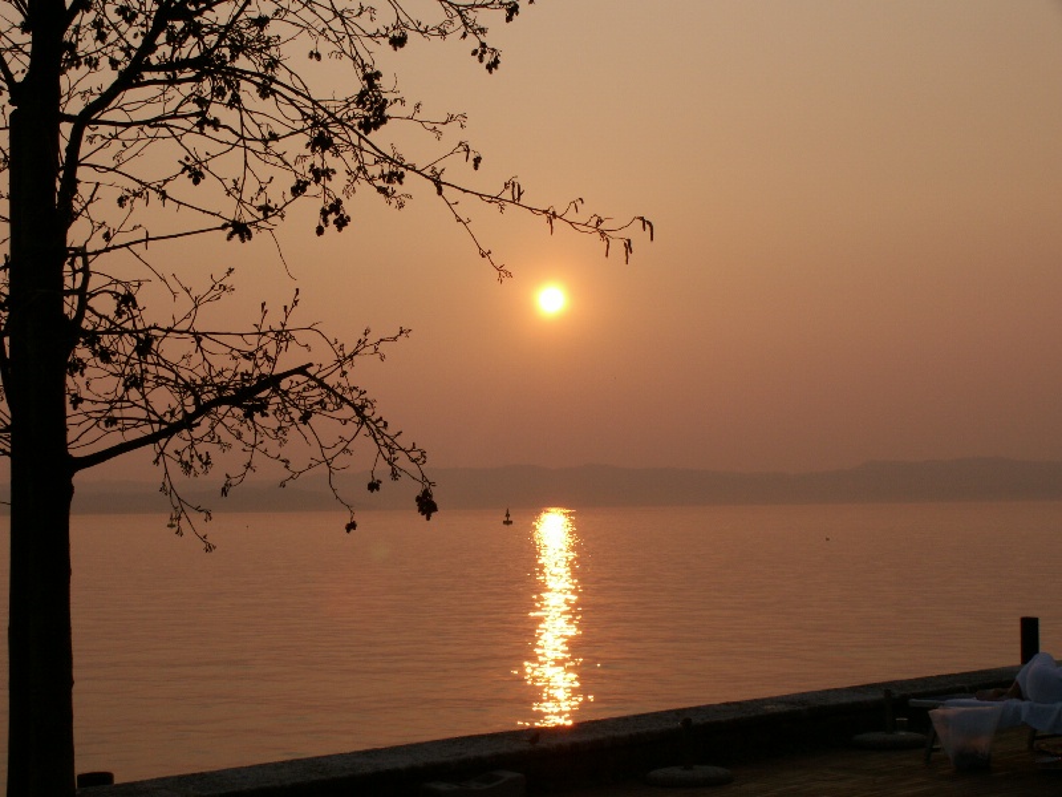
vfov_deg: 24.8
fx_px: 1810
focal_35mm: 59
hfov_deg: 32.7
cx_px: 531
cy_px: 398
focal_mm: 9.91
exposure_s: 1/640
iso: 50
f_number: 5.6
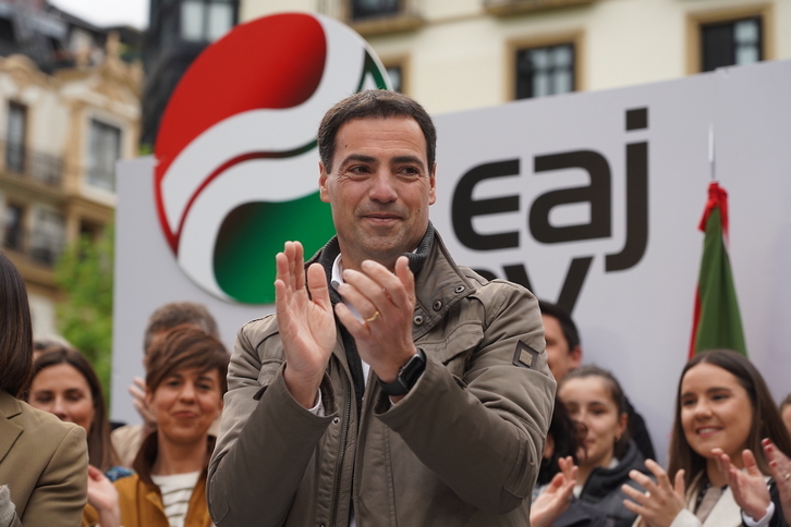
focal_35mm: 105
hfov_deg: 19.5
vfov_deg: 13.0
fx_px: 2307
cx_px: 396
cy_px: 264
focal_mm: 105
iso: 800
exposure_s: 1/500
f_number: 5
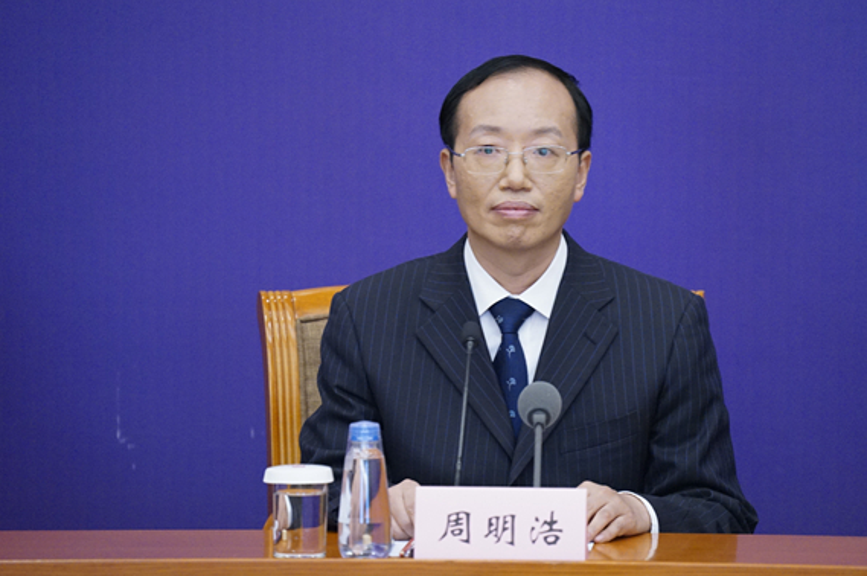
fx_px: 15227
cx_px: 454
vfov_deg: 2.2
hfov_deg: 3.3
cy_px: 296
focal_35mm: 633
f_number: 6.3
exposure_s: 1/125
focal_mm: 600
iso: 6400
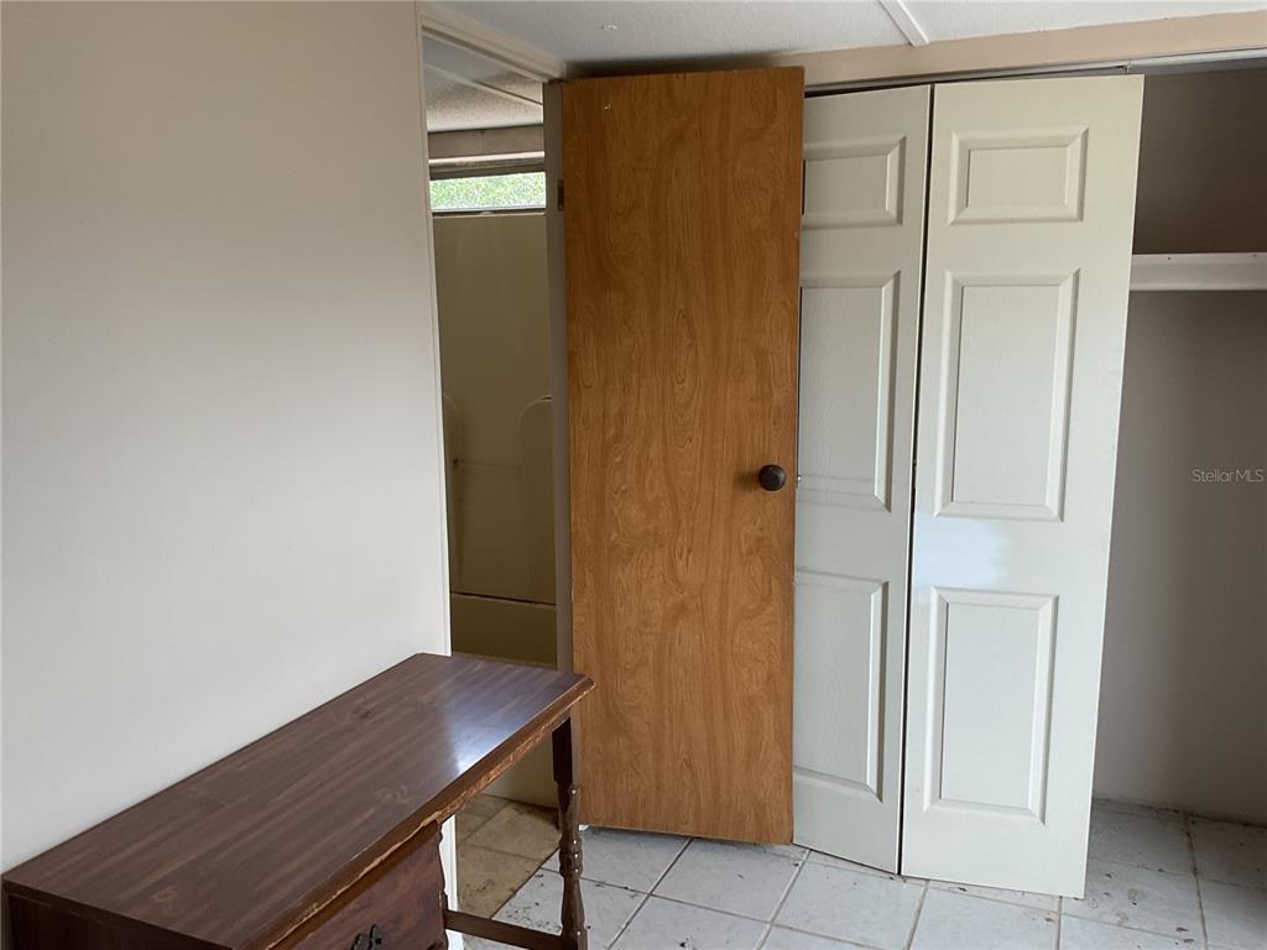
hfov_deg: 61.7
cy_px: 475
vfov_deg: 48.2
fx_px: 1061
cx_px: 634
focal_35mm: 29
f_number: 1.8
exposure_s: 1/120
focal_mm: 3
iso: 64
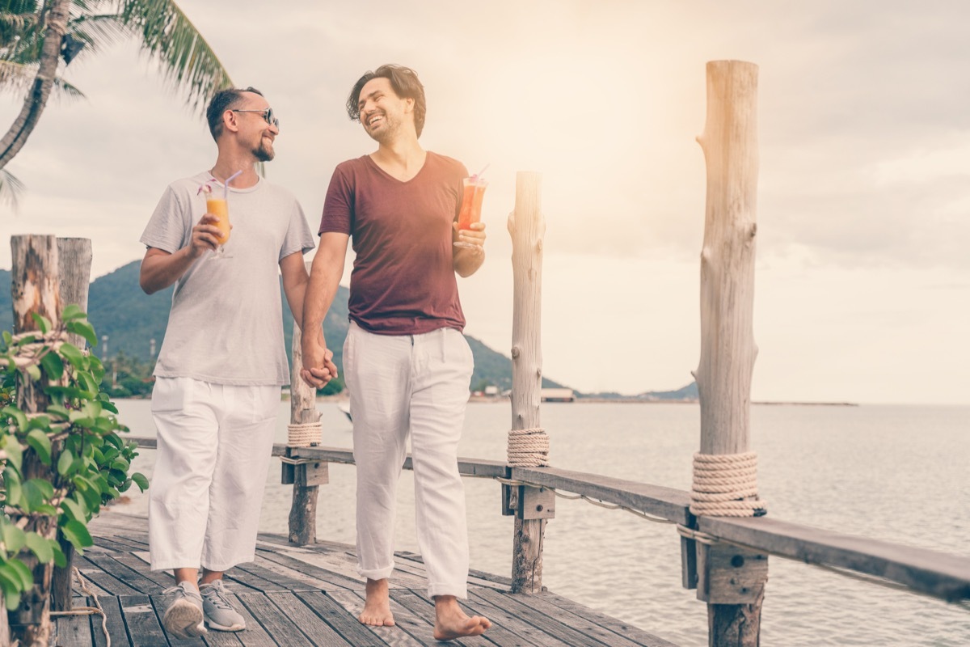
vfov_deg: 26.5
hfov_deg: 38.9
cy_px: 324
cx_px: 485
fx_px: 1374
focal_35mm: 51
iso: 200
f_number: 3.2
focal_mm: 51
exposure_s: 1/800
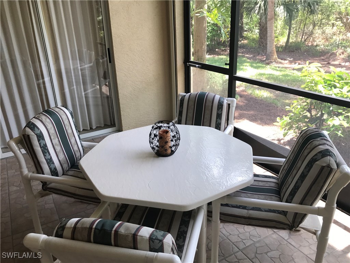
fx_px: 283
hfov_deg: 63.4
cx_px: 175
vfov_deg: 49.7
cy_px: 132
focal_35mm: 28
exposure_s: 1/120
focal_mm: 3.99
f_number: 1.8
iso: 32
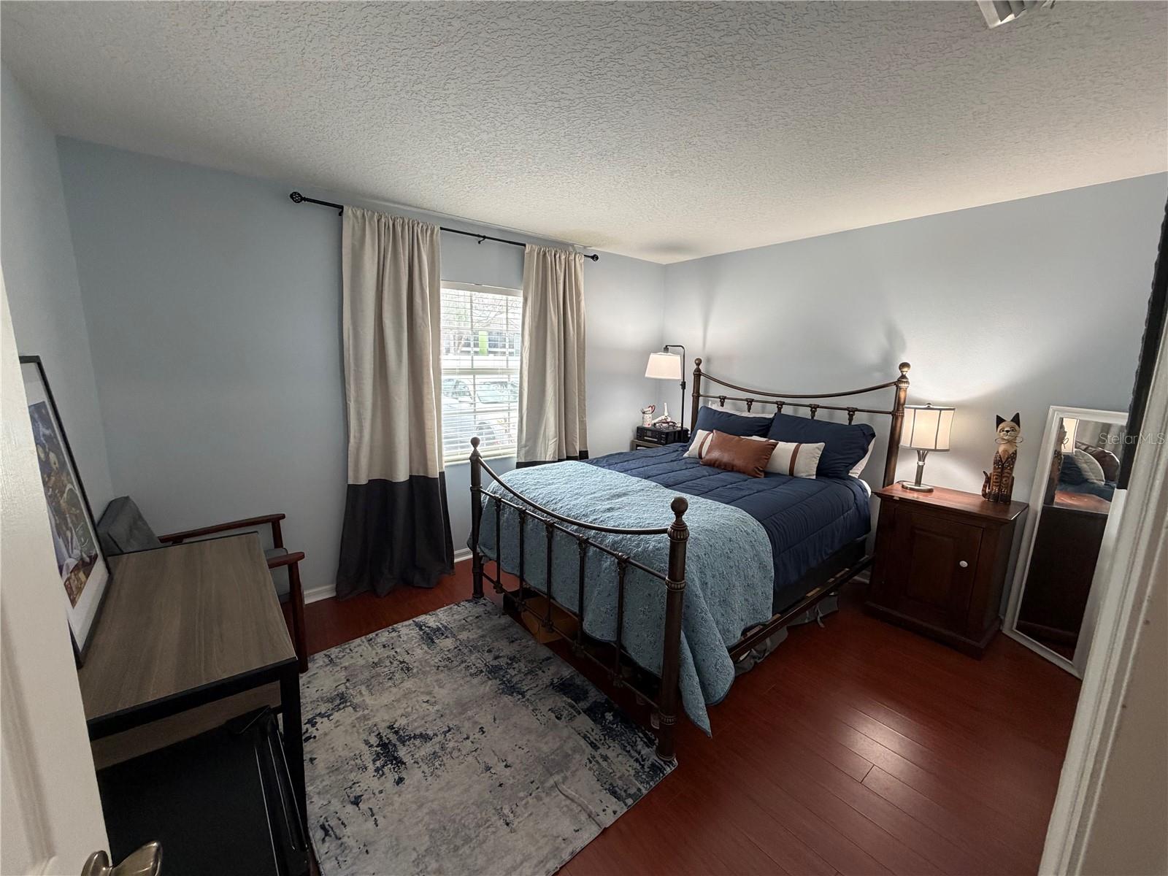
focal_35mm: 14
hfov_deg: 102.1
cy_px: 438
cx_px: 584
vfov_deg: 85.7
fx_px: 472
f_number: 2.2
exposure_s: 1/60
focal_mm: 2.22
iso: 250
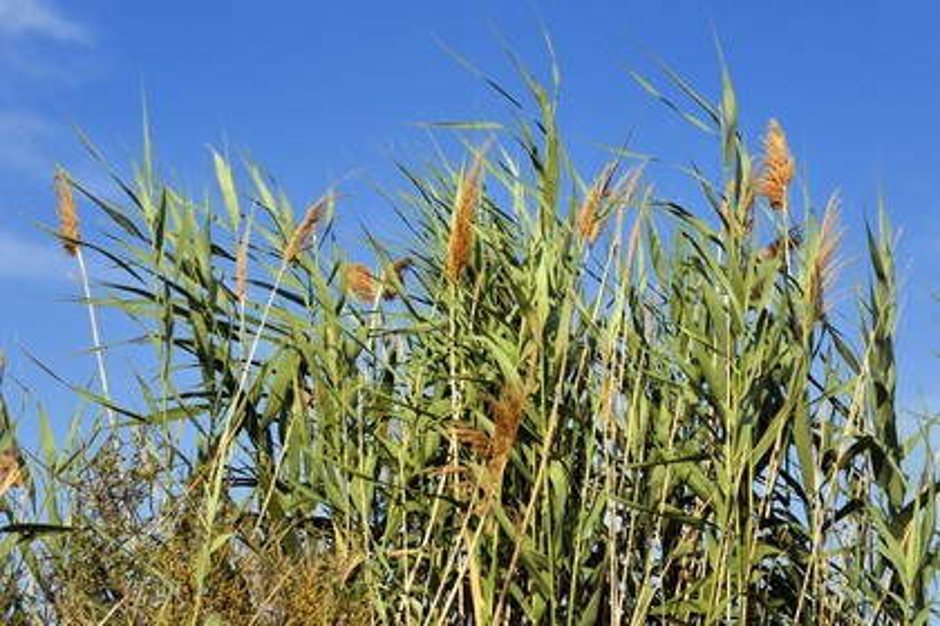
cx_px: 470
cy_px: 313
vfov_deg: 15.2
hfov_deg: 22.6
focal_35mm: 90
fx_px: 2350
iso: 200
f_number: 16
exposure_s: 1/200
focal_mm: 90
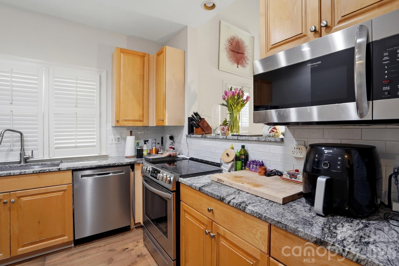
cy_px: 133
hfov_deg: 96.8
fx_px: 177
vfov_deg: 73.7
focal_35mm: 16
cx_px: 200
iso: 5000
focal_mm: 16
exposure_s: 1/640
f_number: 10
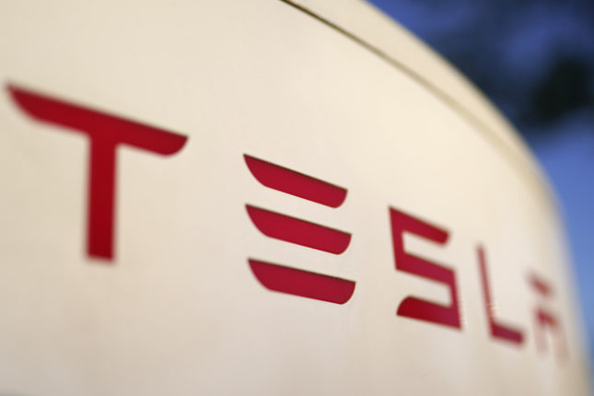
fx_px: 577
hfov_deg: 54.4
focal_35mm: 35
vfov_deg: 37.9
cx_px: 297
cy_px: 198
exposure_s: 1/10000
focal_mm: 35
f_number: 1.4
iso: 100
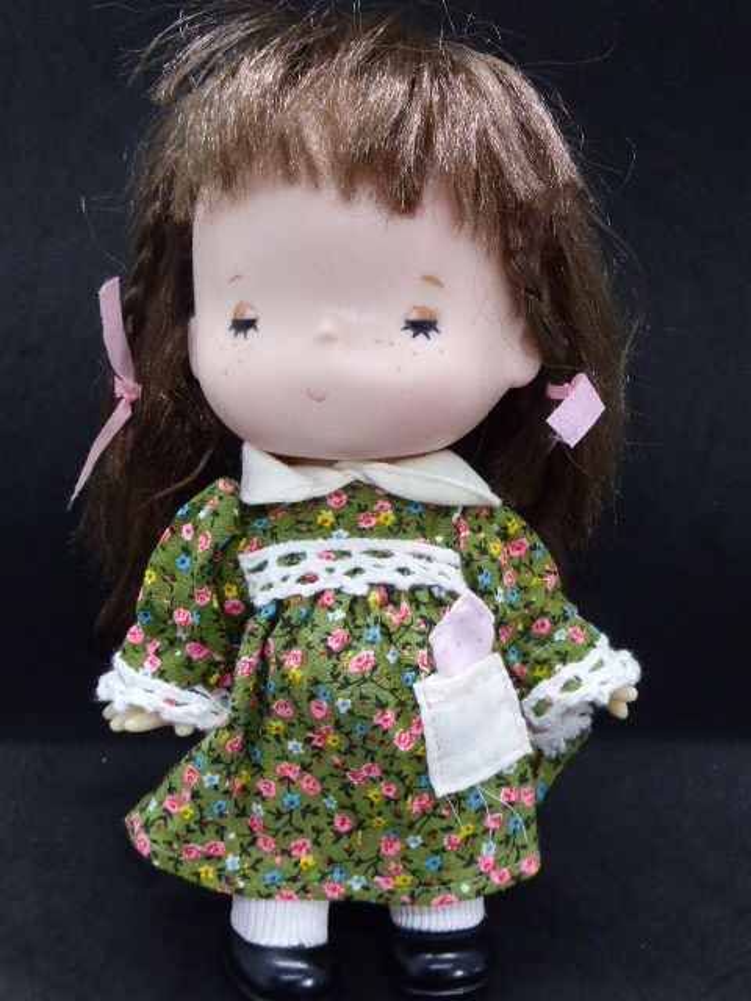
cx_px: 376
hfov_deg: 36.0
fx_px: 1157
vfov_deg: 46.8
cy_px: 500
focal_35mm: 40
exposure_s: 1/60
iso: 400
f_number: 3.9
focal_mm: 6.9
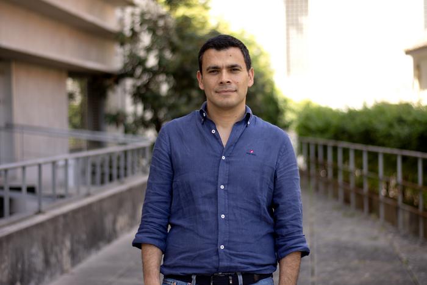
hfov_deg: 27.0
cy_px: 142
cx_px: 214
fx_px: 890
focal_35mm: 75
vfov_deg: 18.2
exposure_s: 1/1000
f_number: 1.8
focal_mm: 50
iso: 100
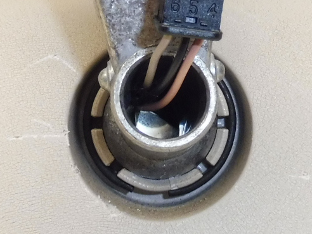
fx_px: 901
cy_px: 53
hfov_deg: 19.6
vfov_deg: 14.7
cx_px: 154
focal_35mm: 100
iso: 200
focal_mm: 4.3
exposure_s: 1/60
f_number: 3.5
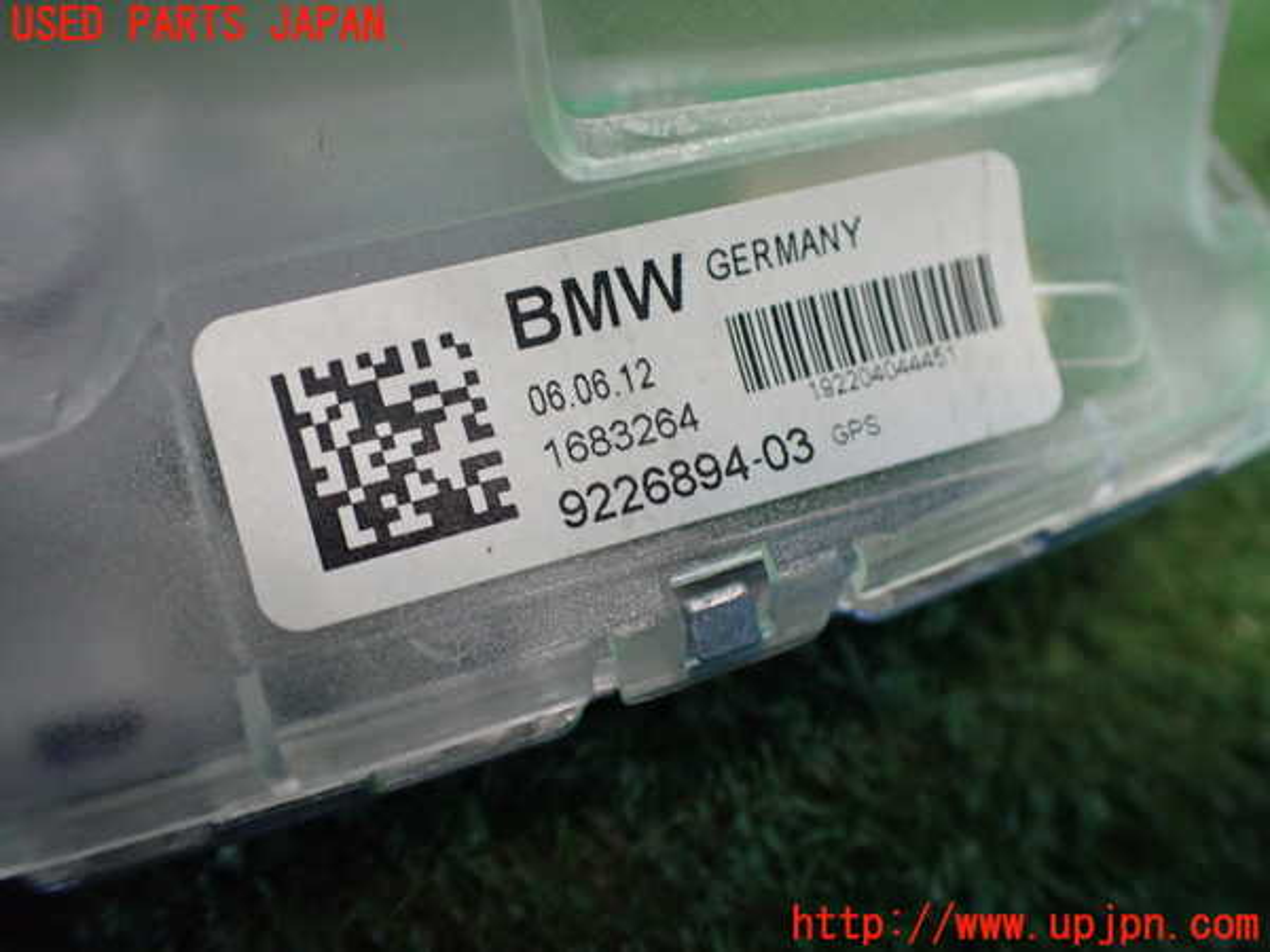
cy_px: 476
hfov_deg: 60.0
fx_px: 1101
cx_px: 635
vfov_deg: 46.8
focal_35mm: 30
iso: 800
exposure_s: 1/125
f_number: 2.3
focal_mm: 5.4
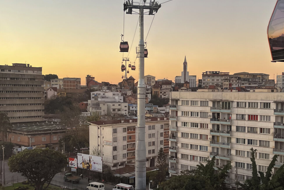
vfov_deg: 26.9
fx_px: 394
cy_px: 117
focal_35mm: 50
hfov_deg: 39.5
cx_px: 166
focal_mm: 5.1
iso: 100
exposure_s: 1/121
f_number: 1.6
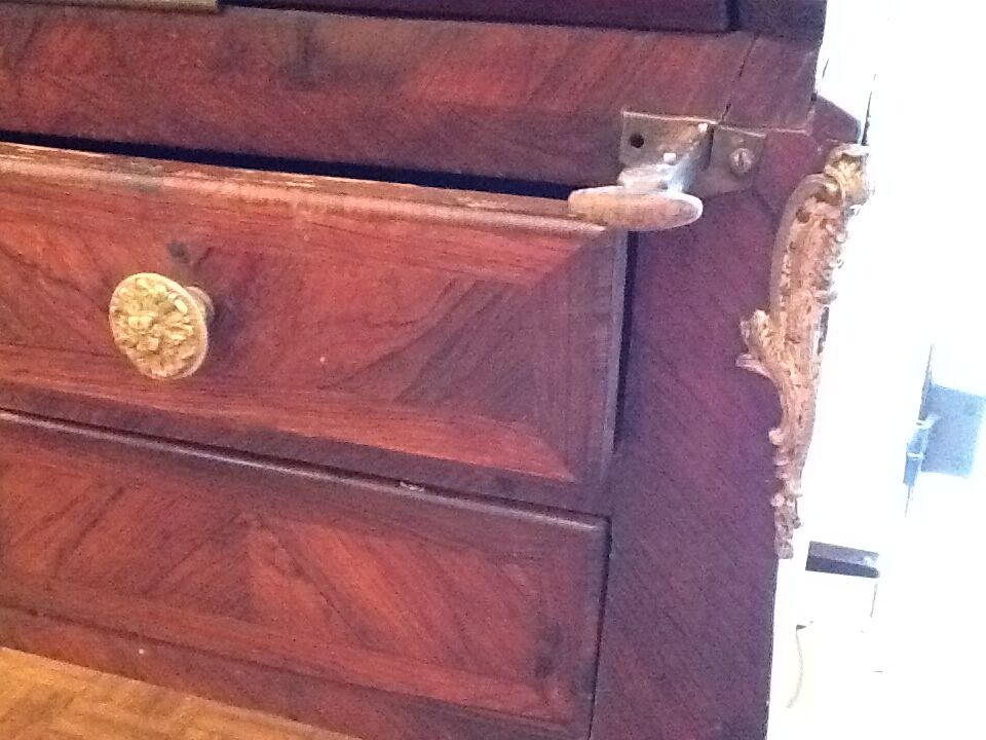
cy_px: 370
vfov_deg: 32.9
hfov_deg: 42.9
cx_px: 493
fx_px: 1253
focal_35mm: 44
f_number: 2.4
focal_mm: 2.03
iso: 640
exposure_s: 1/15
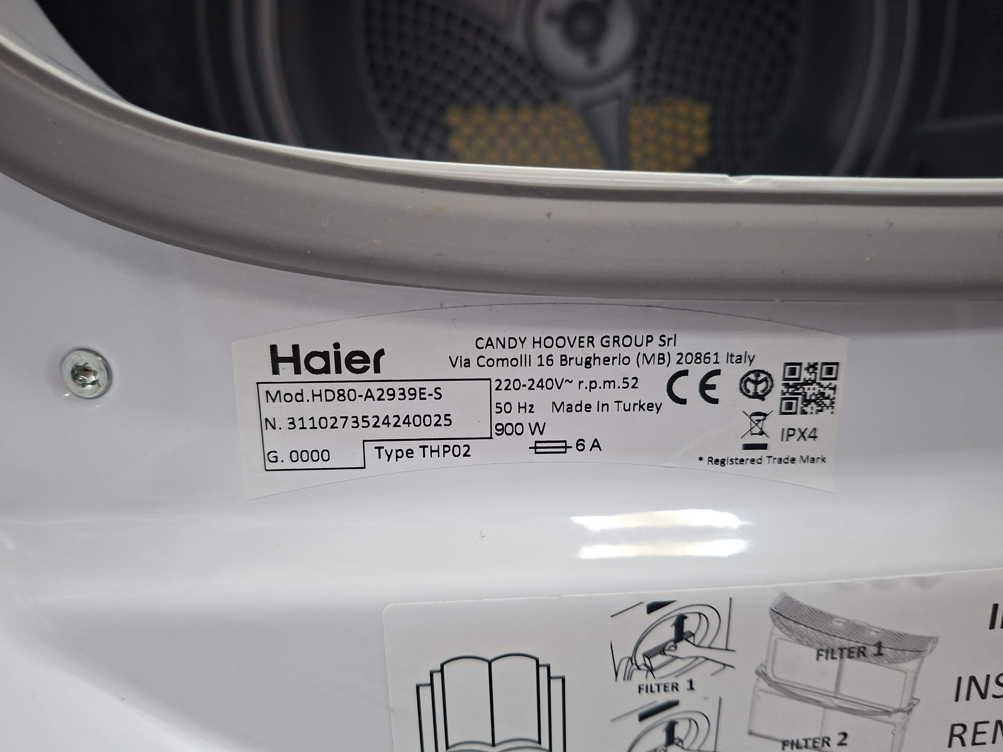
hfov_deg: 73.9
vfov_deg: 58.9
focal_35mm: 23
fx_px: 666
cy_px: 376
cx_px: 502
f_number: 1.8
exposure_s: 1/50
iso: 320
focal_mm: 5.54
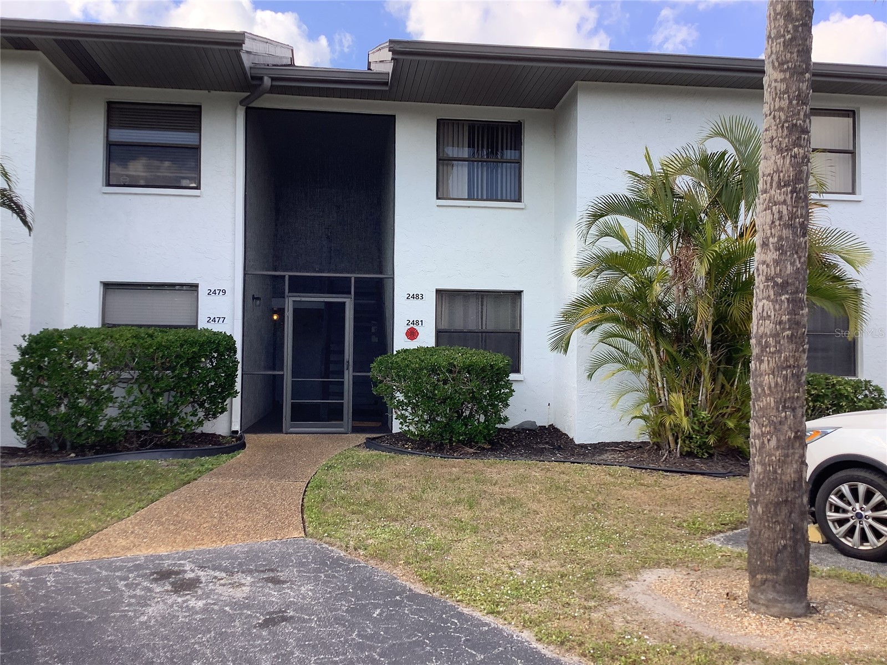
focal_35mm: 31
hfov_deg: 58.4
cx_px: 444
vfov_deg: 45.4
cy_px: 332
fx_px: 794
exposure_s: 1/240
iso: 25
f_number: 2.4
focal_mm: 3.3
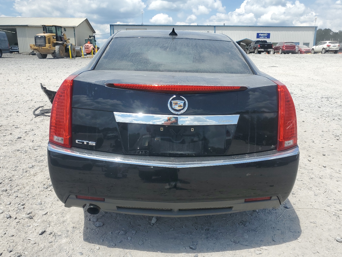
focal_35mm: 27
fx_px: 267
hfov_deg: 65.3
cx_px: 169
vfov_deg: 51.4
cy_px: 130
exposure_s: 1/3333
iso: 50
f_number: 1.5
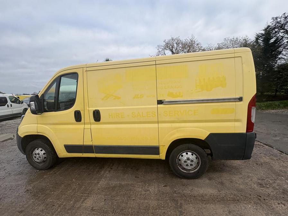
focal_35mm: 14
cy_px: 108
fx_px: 116
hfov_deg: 102.1
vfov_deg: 85.7
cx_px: 144
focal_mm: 2.22
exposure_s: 1/727
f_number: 2.2
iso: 40
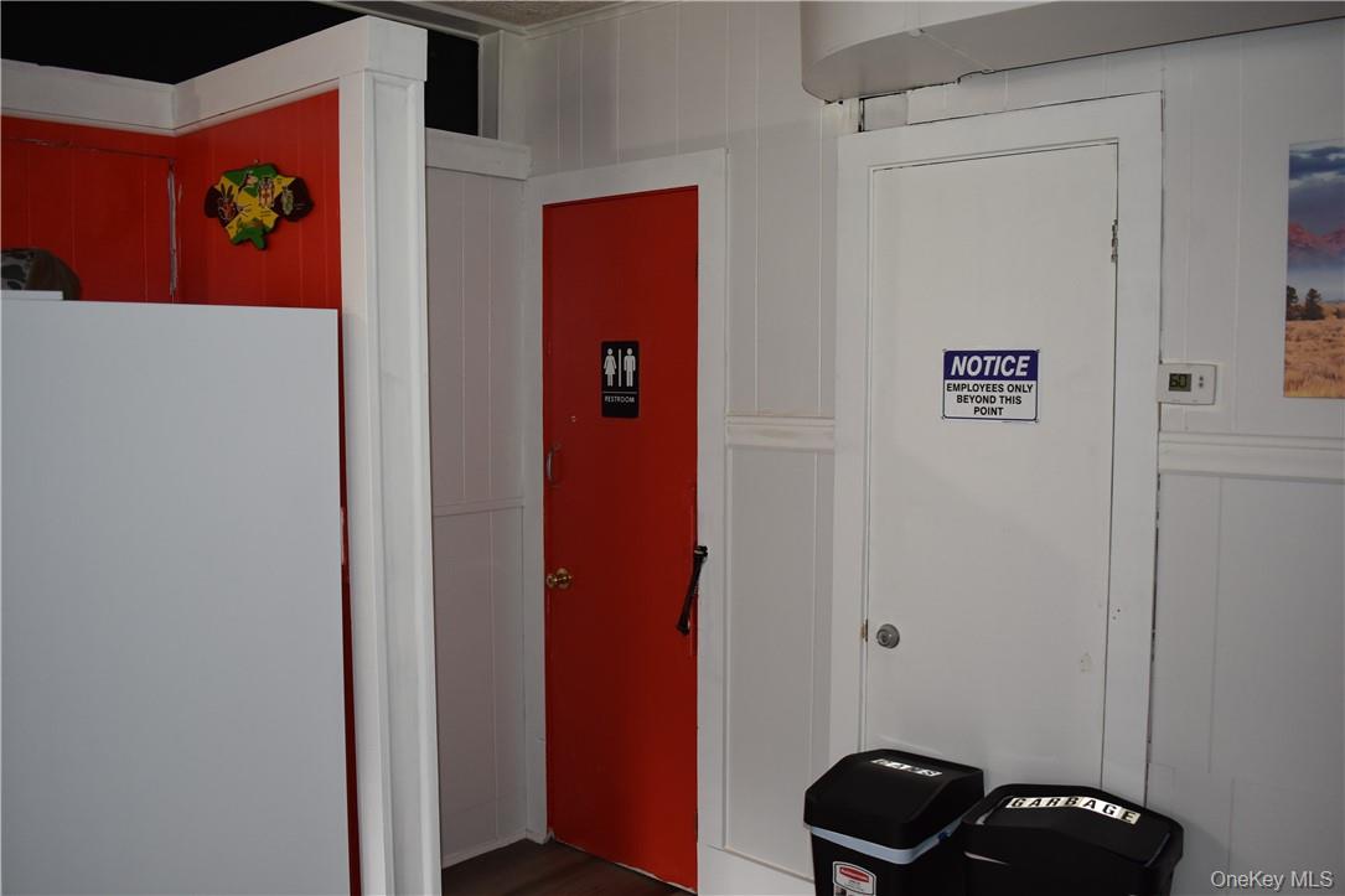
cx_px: 672
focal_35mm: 32
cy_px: 448
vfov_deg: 41.7
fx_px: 1177
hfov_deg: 59.5
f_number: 3.8
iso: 560
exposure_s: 1/60
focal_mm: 21
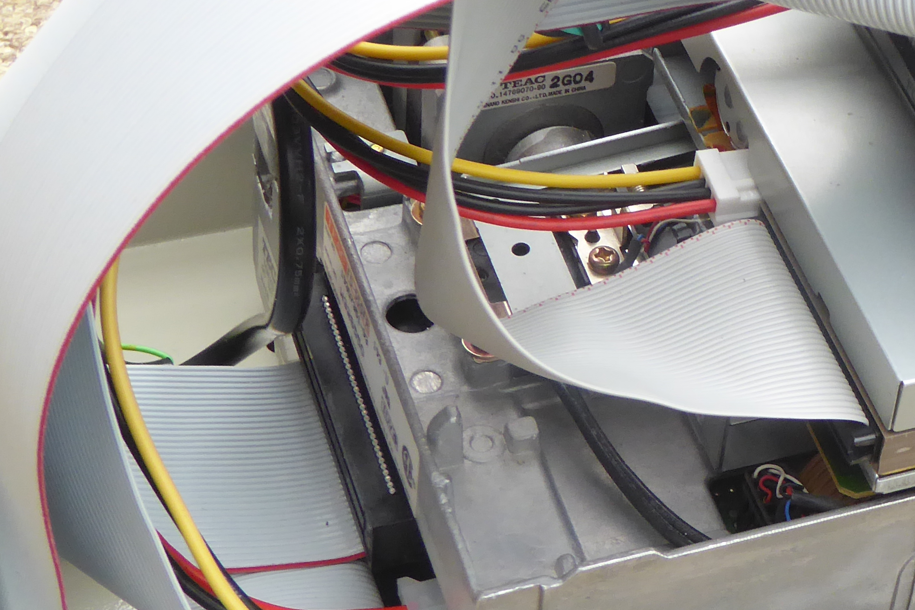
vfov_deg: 14.2
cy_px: 285
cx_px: 901
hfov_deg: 20.6
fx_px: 2439
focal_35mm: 96
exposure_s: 1/60
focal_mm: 6.7
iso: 160
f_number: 3.7
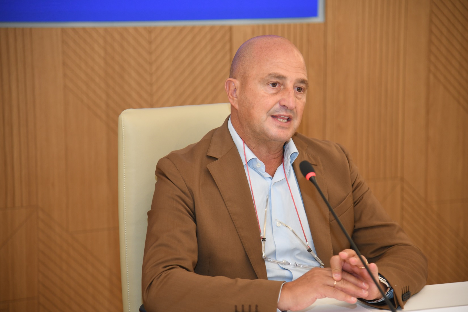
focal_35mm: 105
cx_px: 234
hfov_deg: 19.5
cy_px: 156
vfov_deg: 13.0
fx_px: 1365
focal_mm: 105
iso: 800
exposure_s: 1/80
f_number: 4
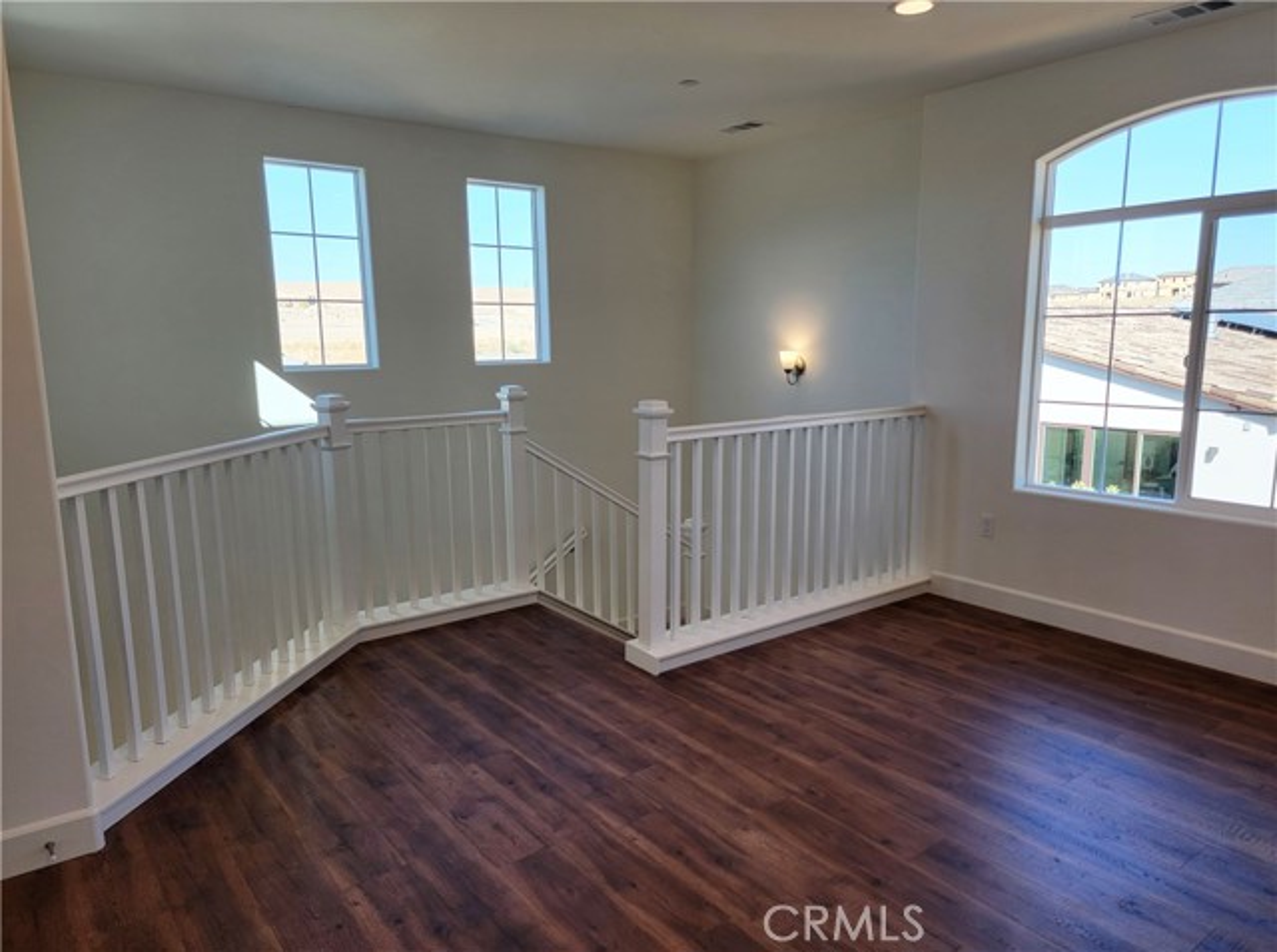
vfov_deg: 56.6
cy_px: 476
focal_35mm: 24
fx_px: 883
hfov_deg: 71.7
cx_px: 638
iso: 20
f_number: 1.8
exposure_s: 1/120
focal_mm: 6.7
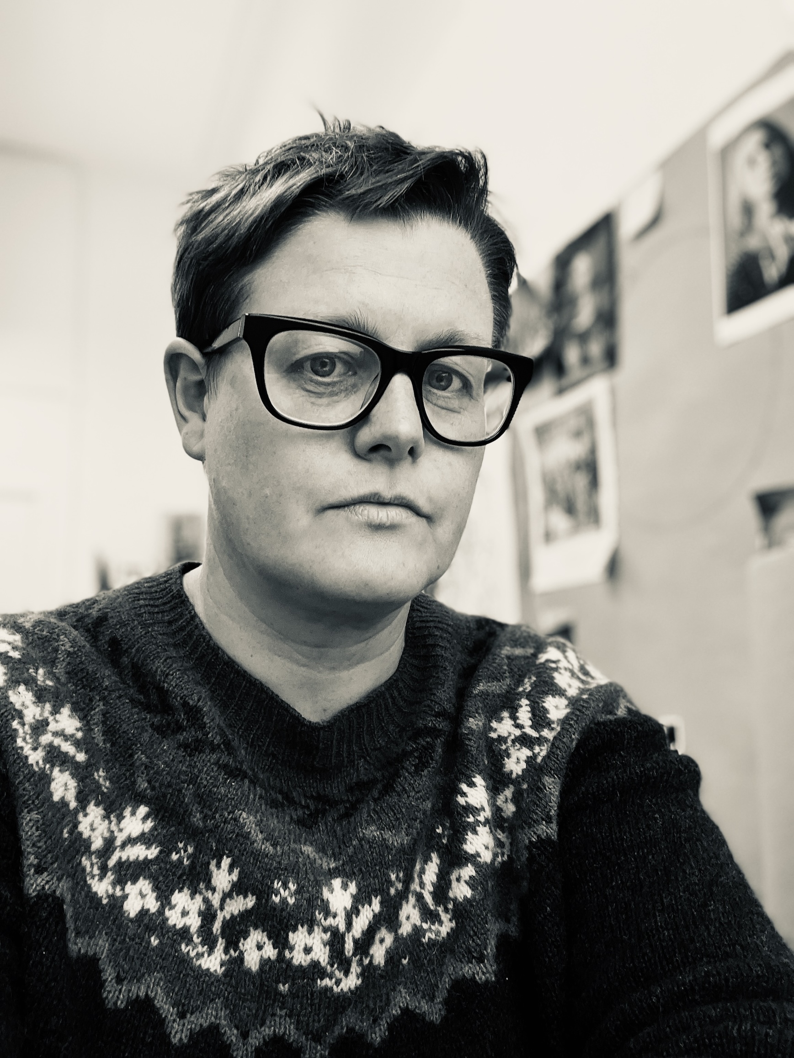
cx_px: 397
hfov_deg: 46.8
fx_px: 917
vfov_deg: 60.0
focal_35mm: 30
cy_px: 529
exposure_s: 1/50
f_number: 2.2
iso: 100
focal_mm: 2.71
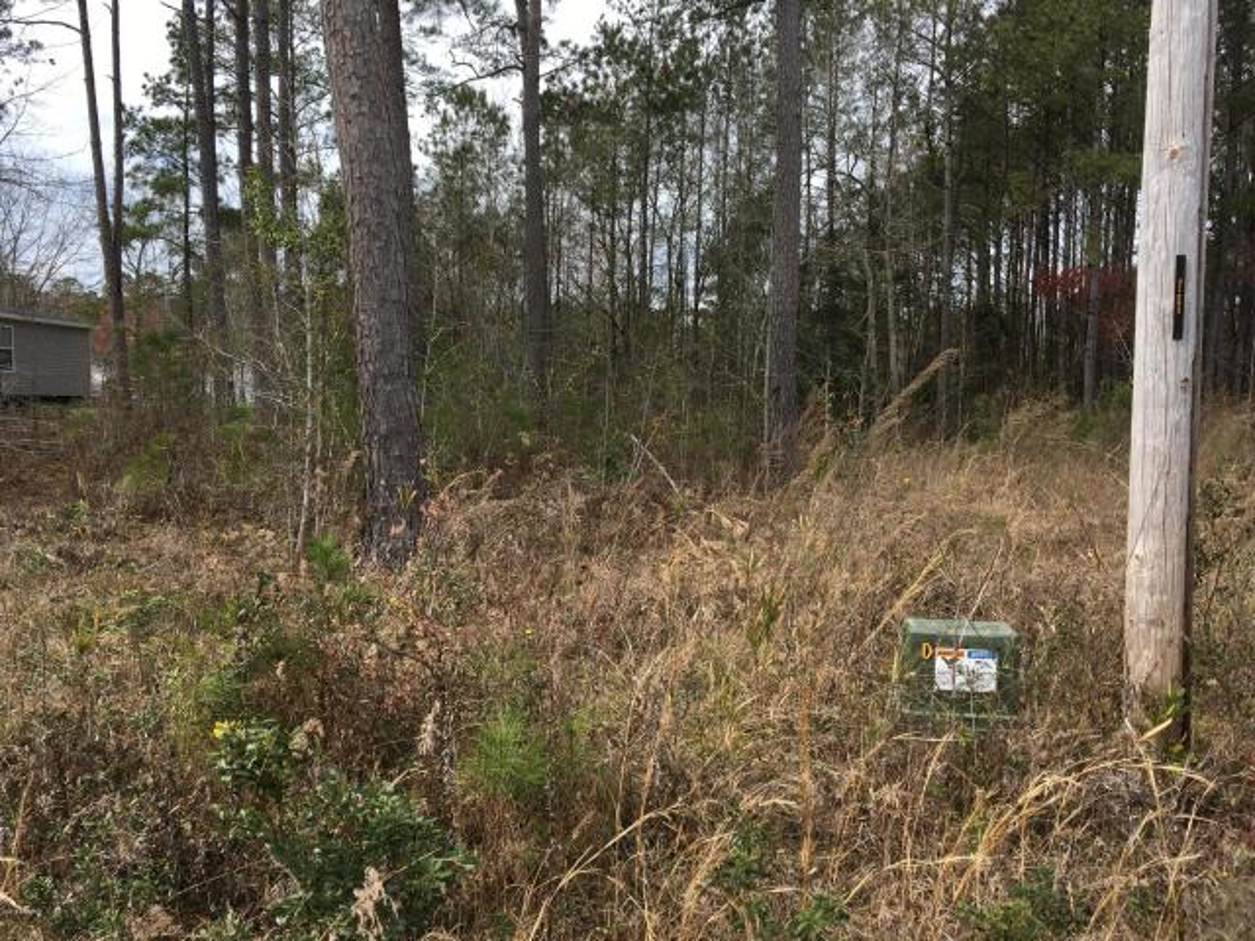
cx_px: 628
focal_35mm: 29
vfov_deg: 48.2
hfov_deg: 61.7
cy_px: 470
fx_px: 1051
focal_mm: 4.15
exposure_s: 1/761
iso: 25
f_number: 2.2
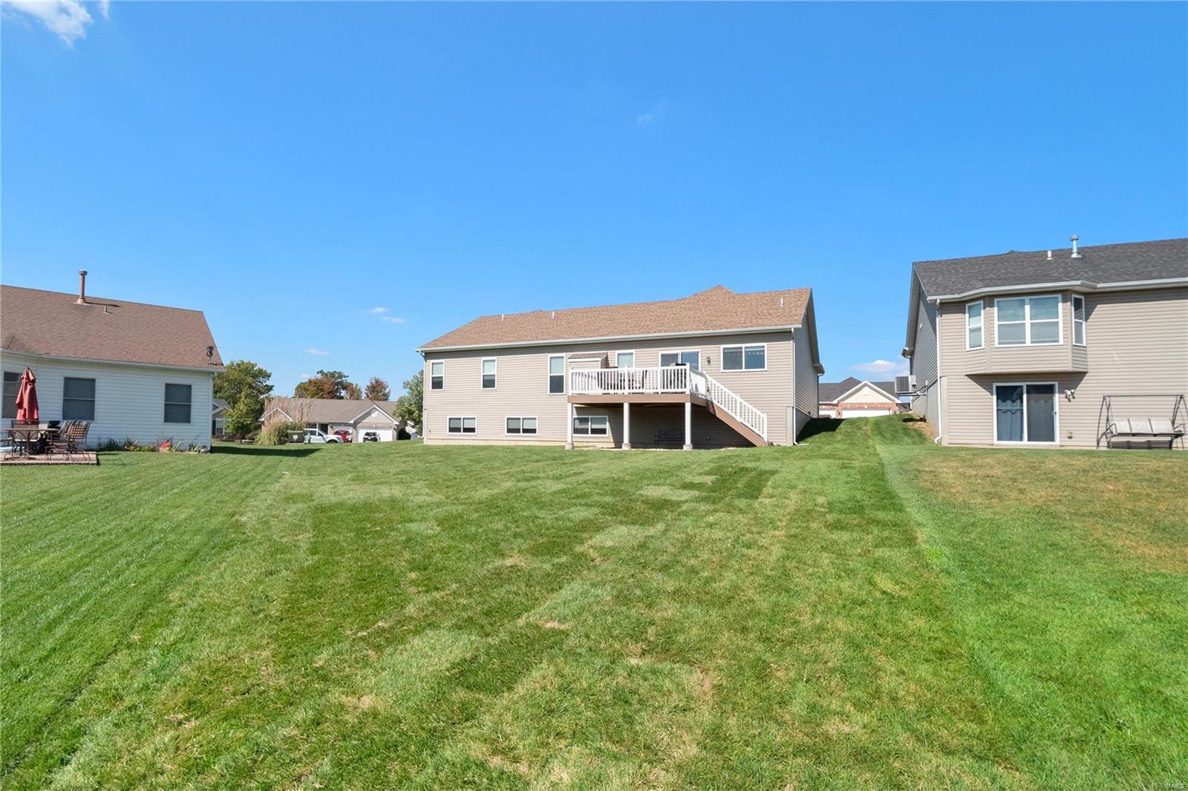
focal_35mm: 16
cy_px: 396
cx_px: 594
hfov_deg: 96.7
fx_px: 528
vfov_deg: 73.7
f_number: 8
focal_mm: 8
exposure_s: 1/800
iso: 400
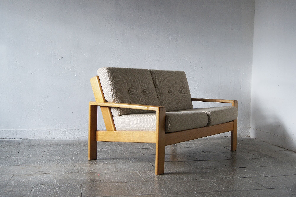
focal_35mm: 45
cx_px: 148
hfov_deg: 43.6
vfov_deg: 29.9
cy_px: 98
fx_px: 370
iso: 400
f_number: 5.6
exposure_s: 1/100
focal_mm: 30
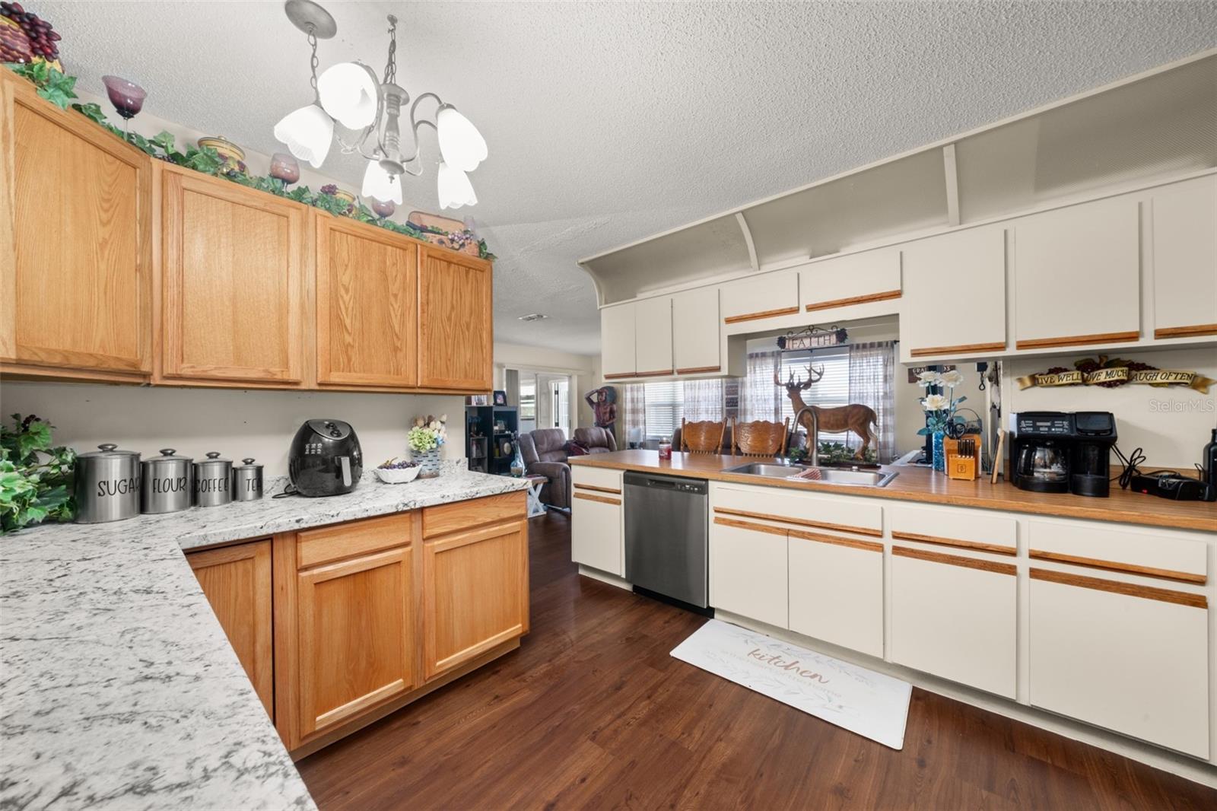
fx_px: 406
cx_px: 608
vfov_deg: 90.0
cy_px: 406
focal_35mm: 12
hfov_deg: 112.6
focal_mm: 12
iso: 400
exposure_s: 1/1.67
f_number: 11
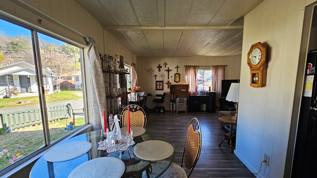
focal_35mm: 15
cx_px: 160
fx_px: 126
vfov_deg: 70.1
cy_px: 102
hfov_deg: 103.0
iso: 64
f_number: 2.2
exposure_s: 1/120
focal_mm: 2.2
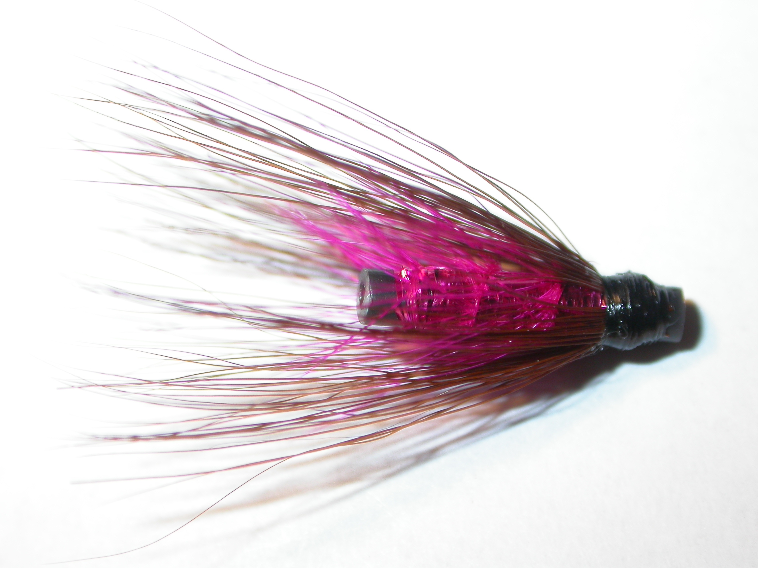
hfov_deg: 20.4
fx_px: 2102
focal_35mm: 96
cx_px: 379
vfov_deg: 15.4
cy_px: 284
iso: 100
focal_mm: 20
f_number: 3.9
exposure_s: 1/84.6
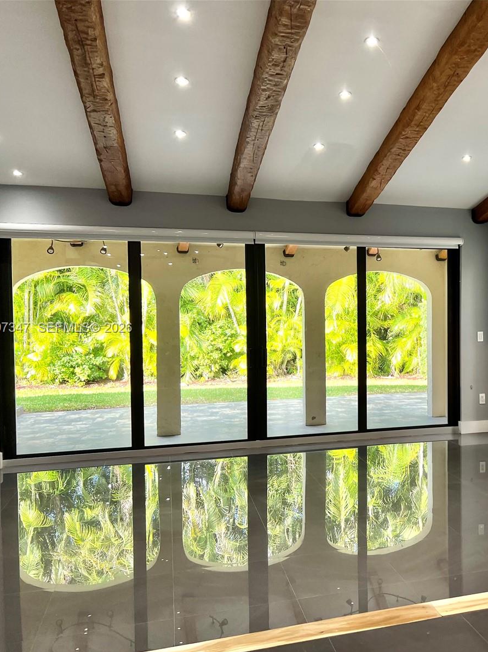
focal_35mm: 35
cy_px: 328
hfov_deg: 38.9
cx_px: 400
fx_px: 658
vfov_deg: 52.6
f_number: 1.5
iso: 64
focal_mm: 5.7
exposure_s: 1/120
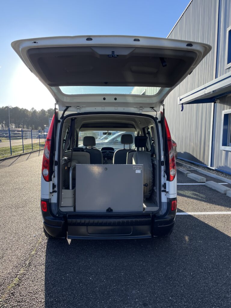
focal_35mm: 26
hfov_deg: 53.1
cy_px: 154
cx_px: 116
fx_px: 231
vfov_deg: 67.3
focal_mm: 4.2
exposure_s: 1/972
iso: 32
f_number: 1.6
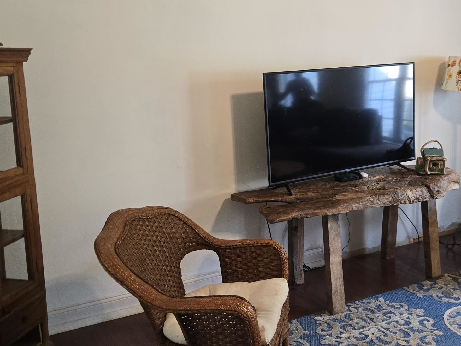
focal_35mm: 40
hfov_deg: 46.5
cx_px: 277
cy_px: 117
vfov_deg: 35.6
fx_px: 533
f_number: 1.8
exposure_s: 1/120
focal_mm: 5.4
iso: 250
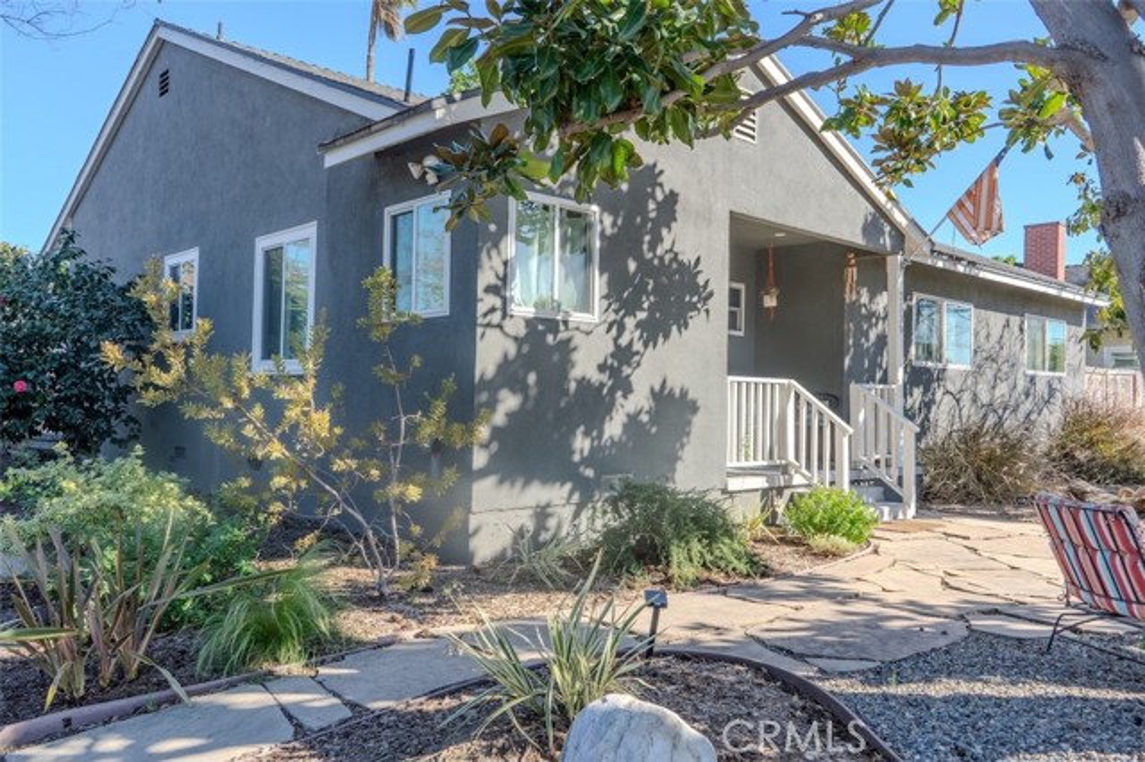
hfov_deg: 65.5
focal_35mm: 28
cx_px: 572
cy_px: 381
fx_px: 890
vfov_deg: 46.4
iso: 100
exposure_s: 1/1250
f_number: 8
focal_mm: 28
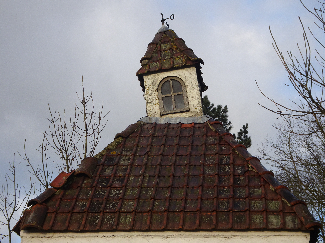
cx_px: 162
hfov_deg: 33.2
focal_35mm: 58
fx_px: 545
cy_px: 122
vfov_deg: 25.2
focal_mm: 9.87
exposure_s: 1/200
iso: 80
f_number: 4.5
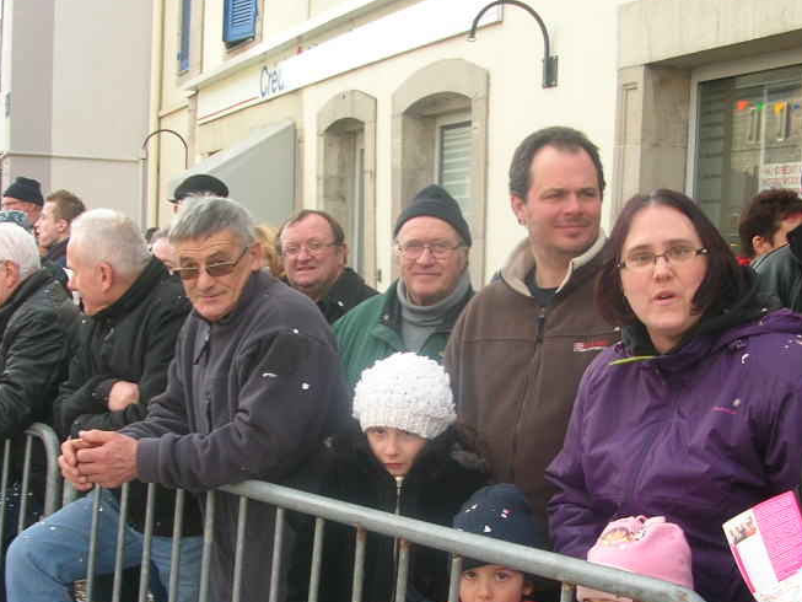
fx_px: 1344
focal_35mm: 58
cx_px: 465
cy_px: 444
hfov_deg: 33.2
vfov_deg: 25.0
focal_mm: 6.2
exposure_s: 1/114
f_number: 2.9
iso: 50
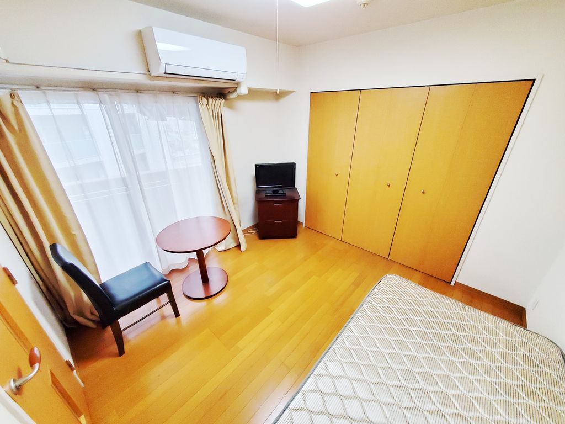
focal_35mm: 13
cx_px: 282
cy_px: 212
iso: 500
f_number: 2.2
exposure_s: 1/50
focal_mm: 1.8
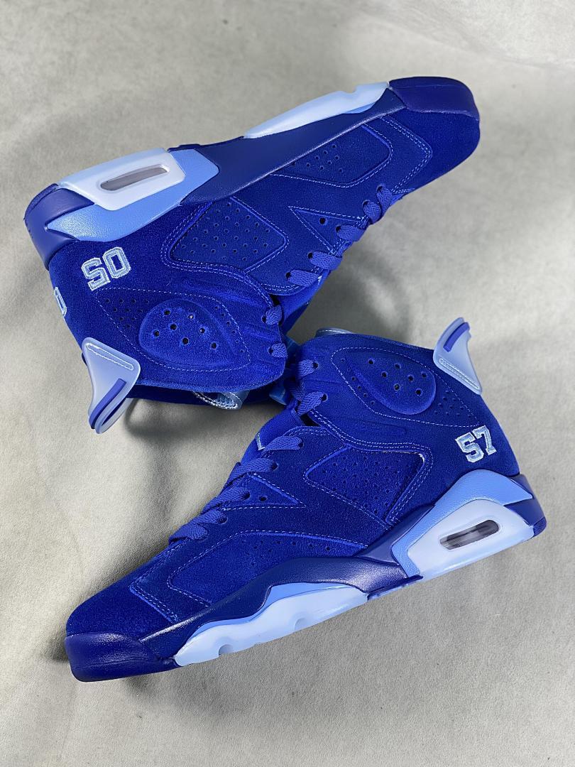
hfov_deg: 28.0
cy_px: 384
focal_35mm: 52
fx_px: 1152
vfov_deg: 36.8
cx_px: 288
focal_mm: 6
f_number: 2
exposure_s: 1/160
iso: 20
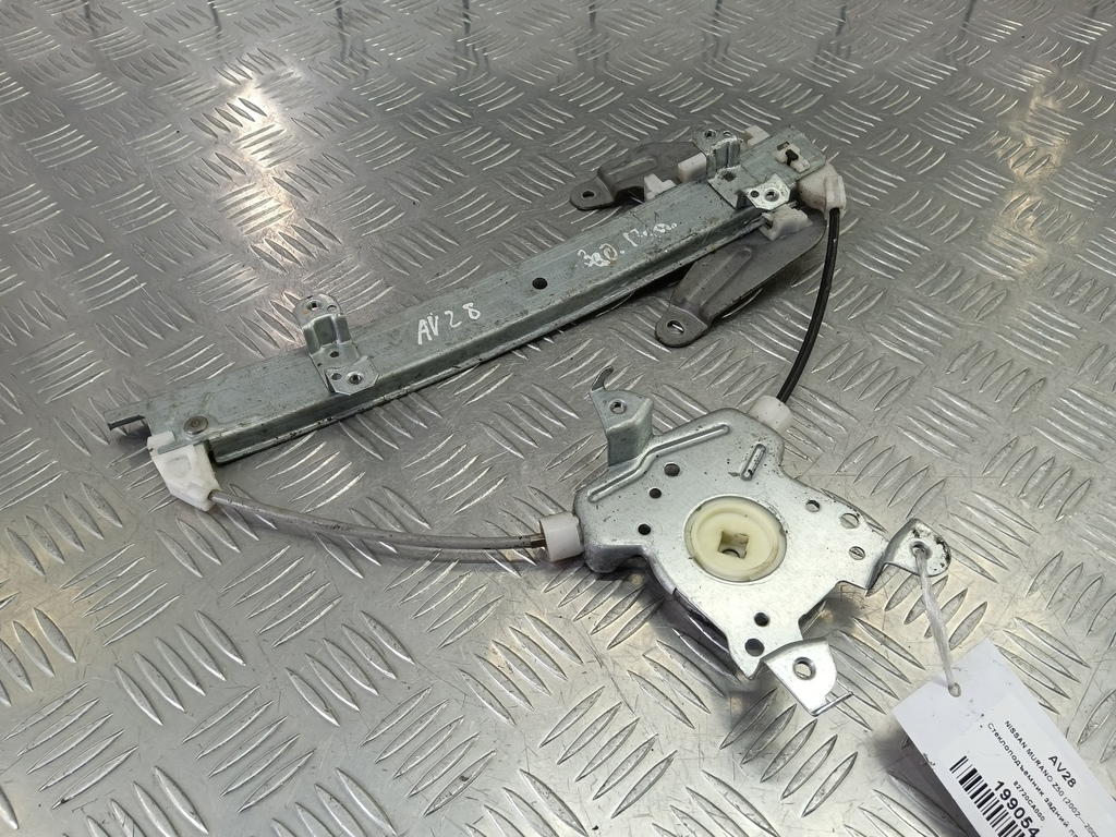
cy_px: 418
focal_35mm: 23
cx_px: 558
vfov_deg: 58.9
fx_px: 742
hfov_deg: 73.9
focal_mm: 4.11
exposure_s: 1/50
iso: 94
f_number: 1.6
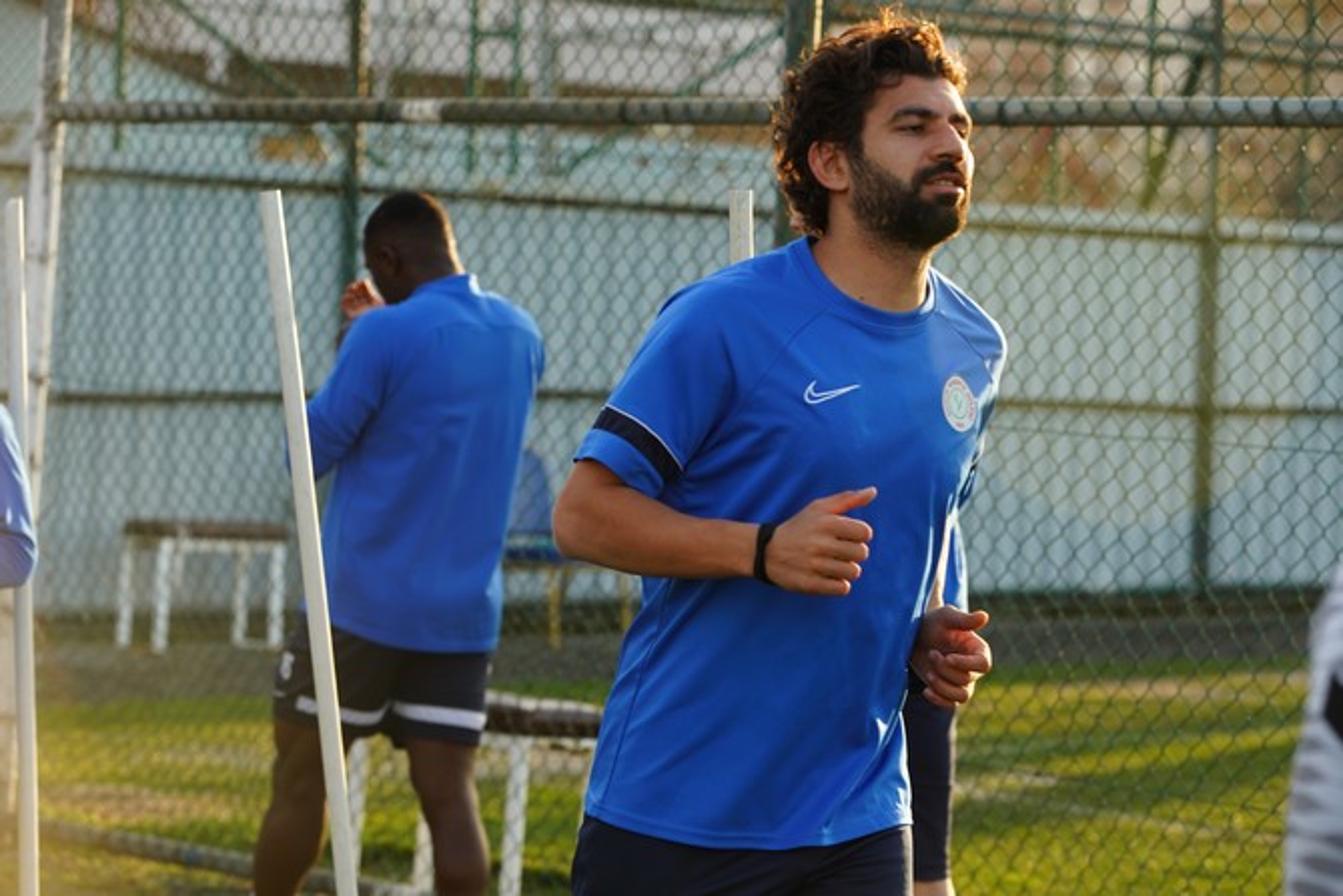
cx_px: 672
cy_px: 448
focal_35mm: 120
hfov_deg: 17.1
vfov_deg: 11.4
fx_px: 4477
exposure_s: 1/400
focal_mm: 120
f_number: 5.6
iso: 500
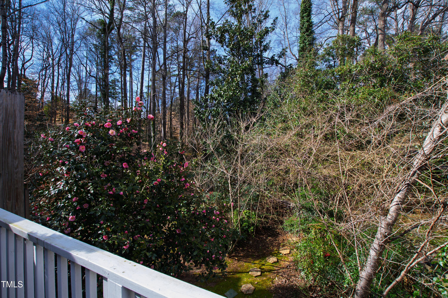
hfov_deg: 100.4
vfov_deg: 77.3
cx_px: 224
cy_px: 149
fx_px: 187
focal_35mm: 15
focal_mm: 10
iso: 100
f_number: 8
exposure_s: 1/30
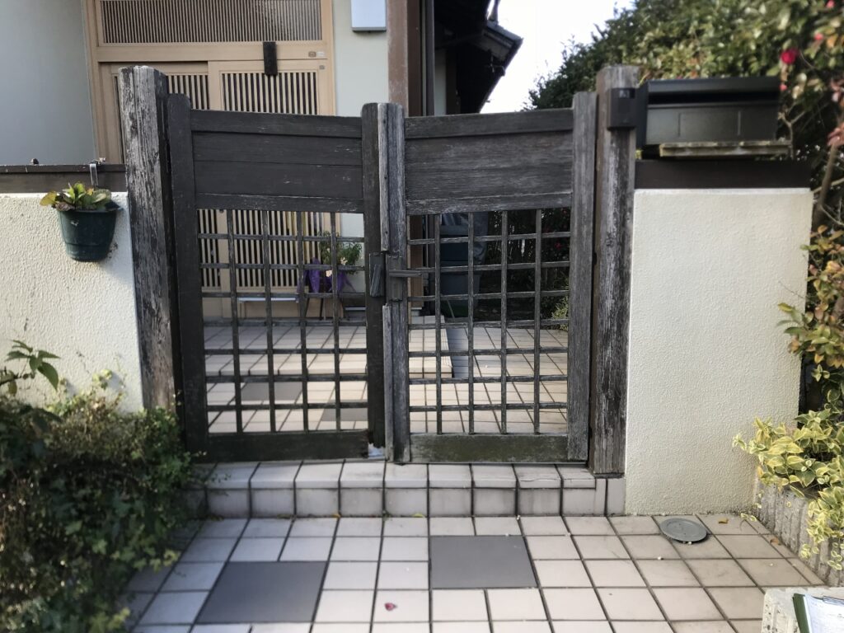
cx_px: 422
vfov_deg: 49.7
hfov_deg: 63.4
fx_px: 683
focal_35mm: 28
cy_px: 316
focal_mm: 3.99
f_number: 1.8
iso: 20
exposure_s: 1/377
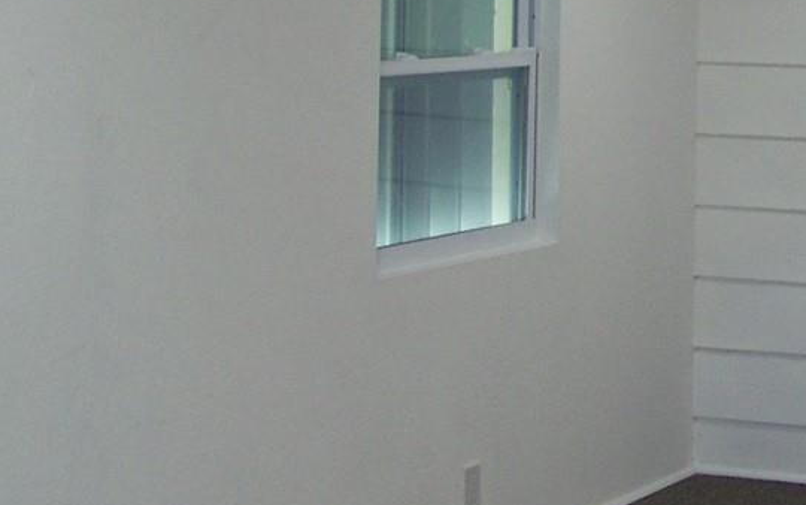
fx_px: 2483
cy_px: 133
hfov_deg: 17.5
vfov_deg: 11.6
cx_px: 978
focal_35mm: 113
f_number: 2.8
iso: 80
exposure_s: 1/30
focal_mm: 5.85
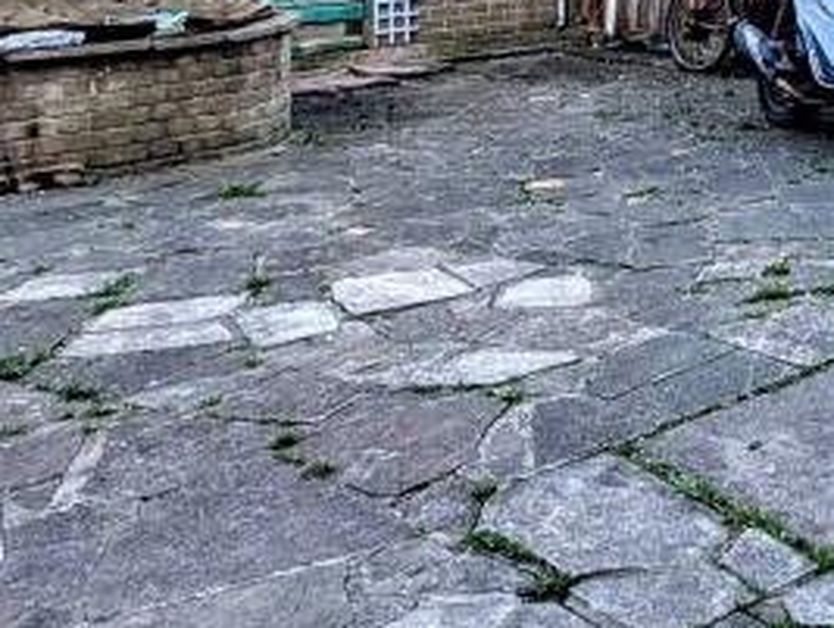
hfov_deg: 35.3
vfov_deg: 27.6
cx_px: 918
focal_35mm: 46
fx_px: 1110
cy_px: -136
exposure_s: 1/1733
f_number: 1.95
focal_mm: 2.23
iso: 37
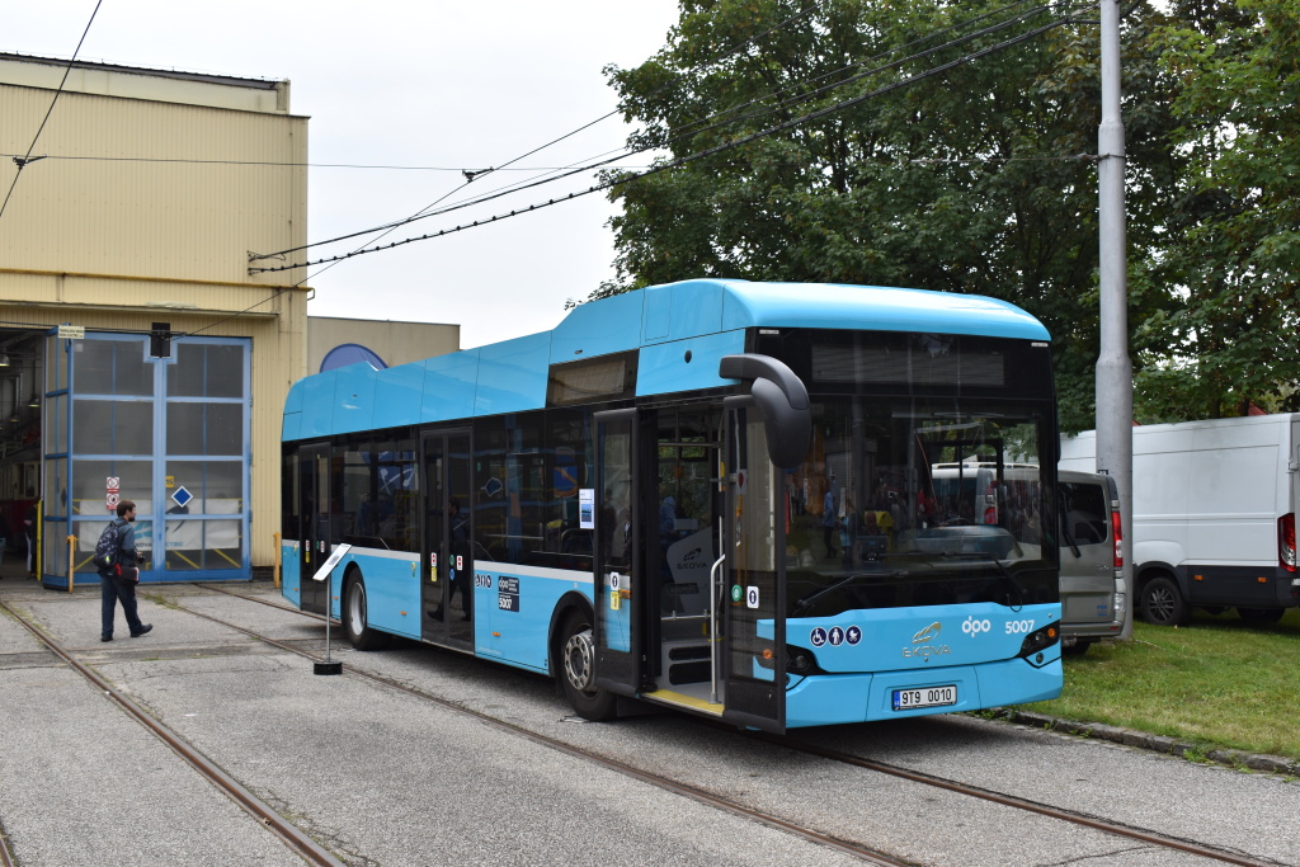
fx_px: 1463
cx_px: 650
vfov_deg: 33.0
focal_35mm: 40
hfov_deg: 47.9
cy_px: 434
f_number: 8
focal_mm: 27
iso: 200
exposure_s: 1/250
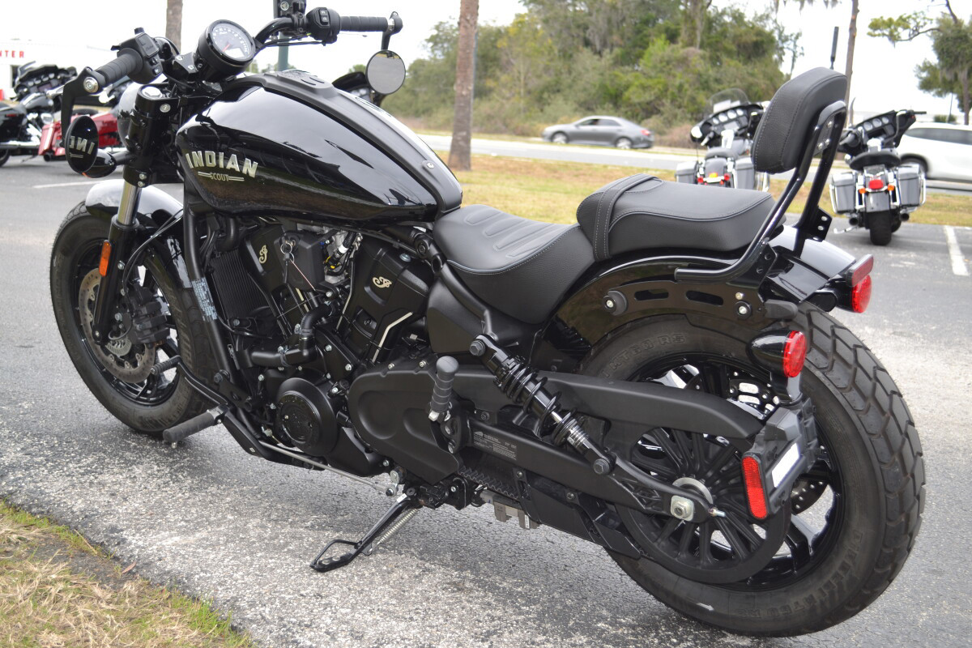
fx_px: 1134
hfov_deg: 46.4
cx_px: 486
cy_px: 324
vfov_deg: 31.9
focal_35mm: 42
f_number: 4.5
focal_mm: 28
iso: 125
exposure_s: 1/125
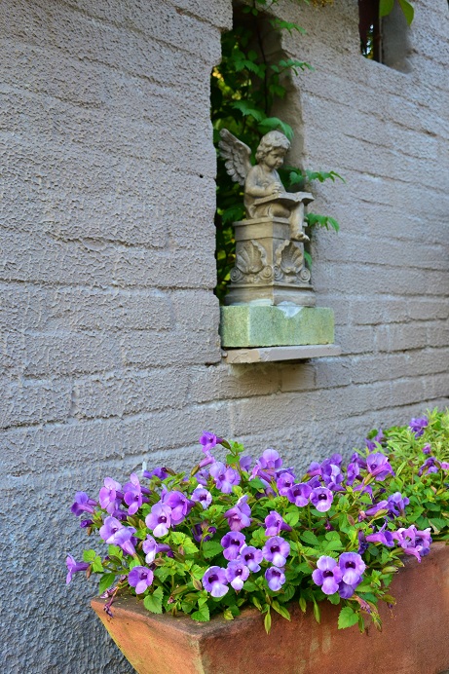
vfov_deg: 49.6
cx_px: 224
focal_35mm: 39
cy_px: 337
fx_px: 730
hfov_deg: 34.2
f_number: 8
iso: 500
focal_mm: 26
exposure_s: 1/60
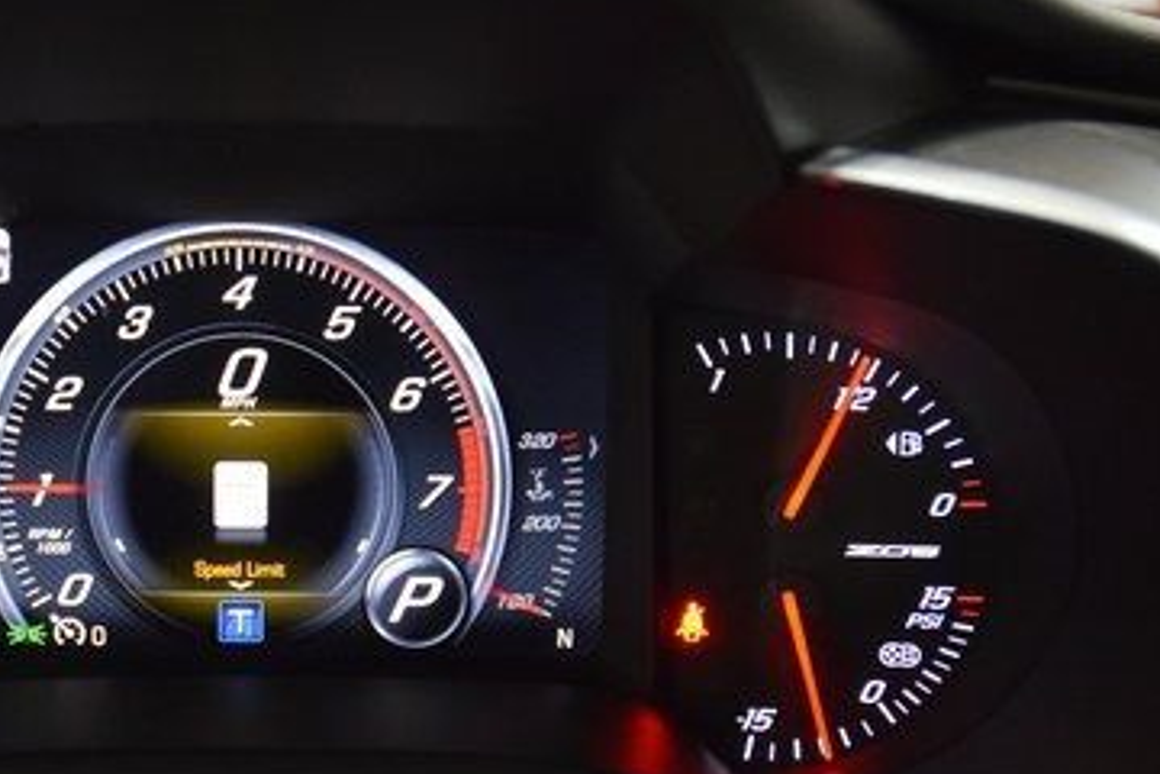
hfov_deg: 39.6
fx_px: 1547
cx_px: 245
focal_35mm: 48
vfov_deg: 28.0
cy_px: 447
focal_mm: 18
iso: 2800
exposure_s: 1/60
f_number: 3.5
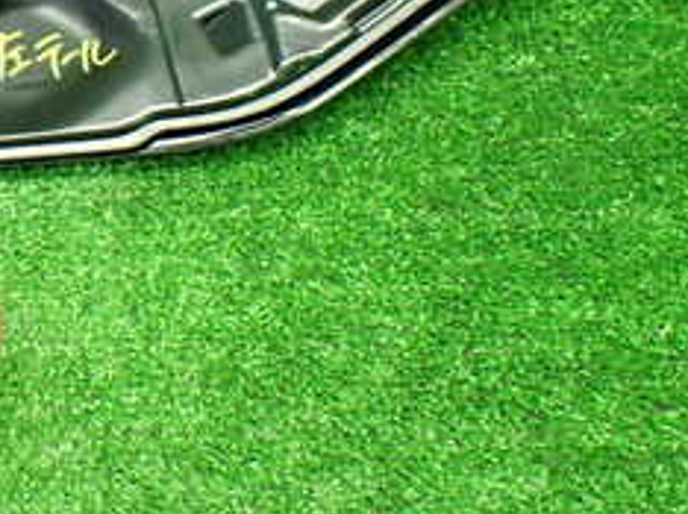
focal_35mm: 77
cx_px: -112
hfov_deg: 23.4
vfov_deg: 18.8
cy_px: 47
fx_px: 1529
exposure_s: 1/80
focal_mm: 5.4
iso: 800
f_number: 2.3
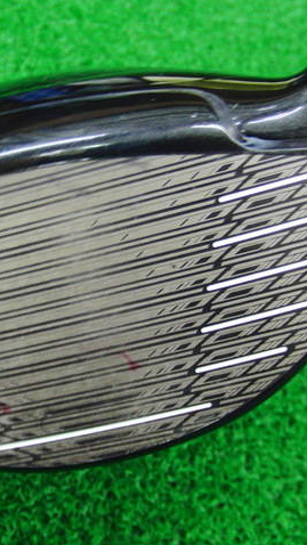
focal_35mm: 54
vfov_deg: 38.5
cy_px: 272
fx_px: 781
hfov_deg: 22.0
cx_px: 65
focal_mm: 6.42
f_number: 3.6
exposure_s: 1/20
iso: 400
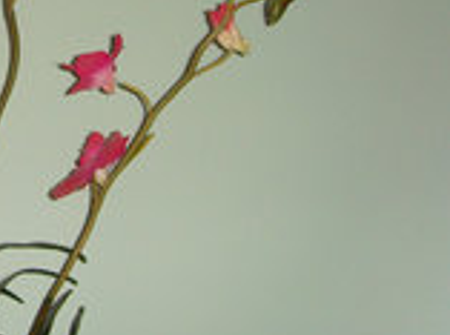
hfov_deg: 19.4
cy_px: 13
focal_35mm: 96
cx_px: -77
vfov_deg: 15.1
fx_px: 1245
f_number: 3.5
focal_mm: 6.6
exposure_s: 1/45
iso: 200
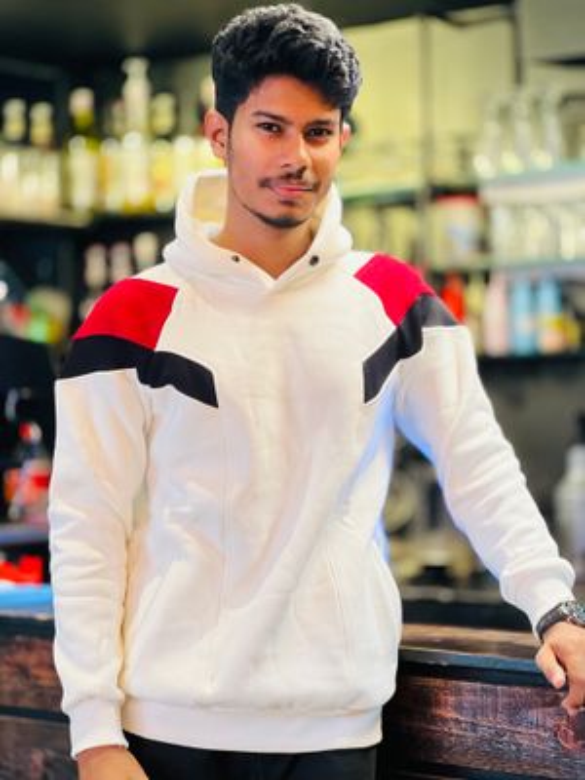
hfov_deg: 19.1
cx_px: 292
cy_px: 390
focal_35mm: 77
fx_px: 1735
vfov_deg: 25.3
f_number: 2.8
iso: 400
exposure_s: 1/25
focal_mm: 9
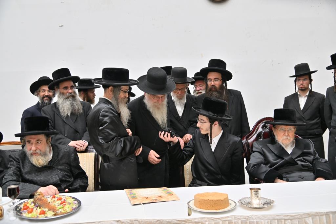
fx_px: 289
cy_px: 112
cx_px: 168
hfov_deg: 60.3
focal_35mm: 31
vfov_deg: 42.3
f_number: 4
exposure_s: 1/200
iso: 1000
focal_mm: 31
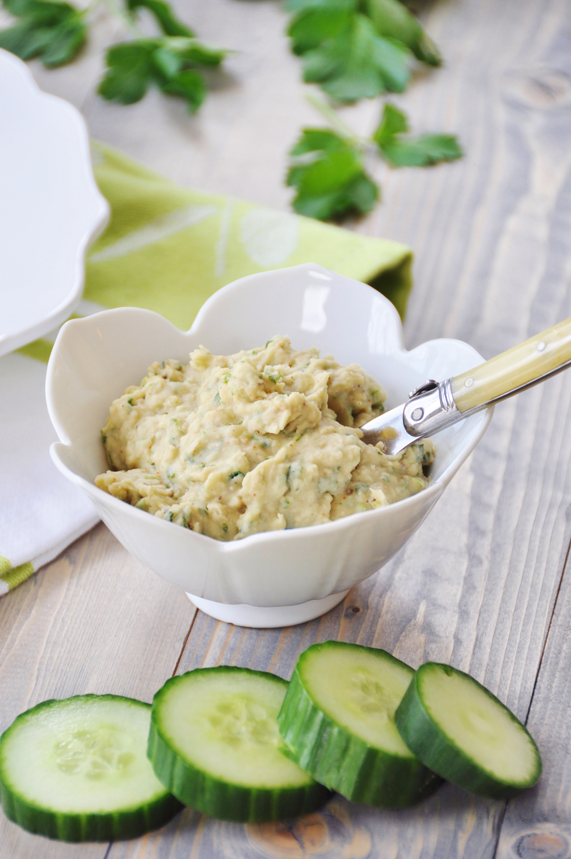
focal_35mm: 202
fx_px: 4830
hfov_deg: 6.8
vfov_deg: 10.2
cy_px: 430
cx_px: 286
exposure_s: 1/50
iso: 200
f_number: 6.3
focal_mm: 135
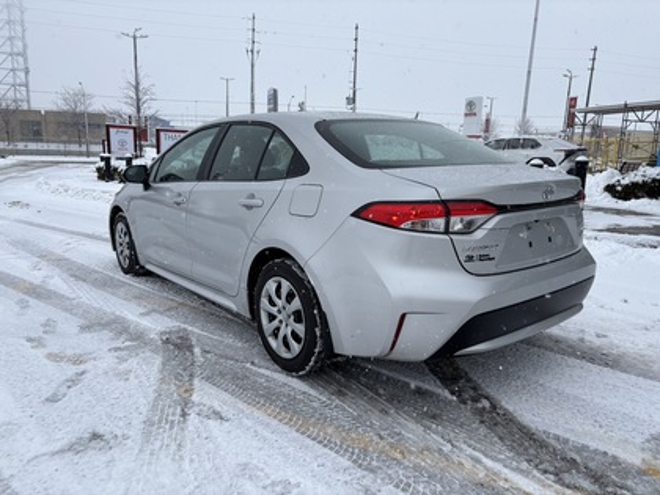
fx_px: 496
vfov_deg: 53.1
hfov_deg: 67.3
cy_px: 248
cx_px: 330
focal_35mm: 26
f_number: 1.6
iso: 50
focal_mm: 5.96
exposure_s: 1/693
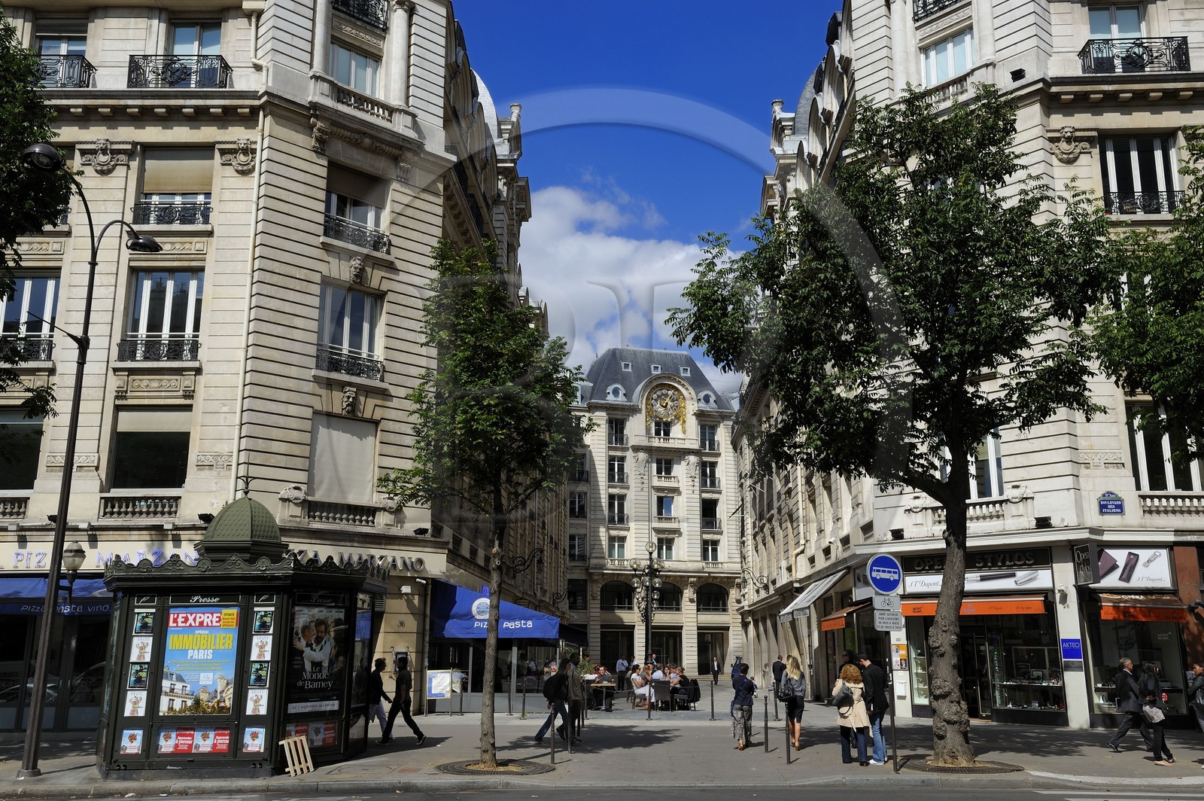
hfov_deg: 55.8
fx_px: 1136
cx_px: 602
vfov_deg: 38.8
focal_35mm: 34
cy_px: 400
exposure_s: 1/200
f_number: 14
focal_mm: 34
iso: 200
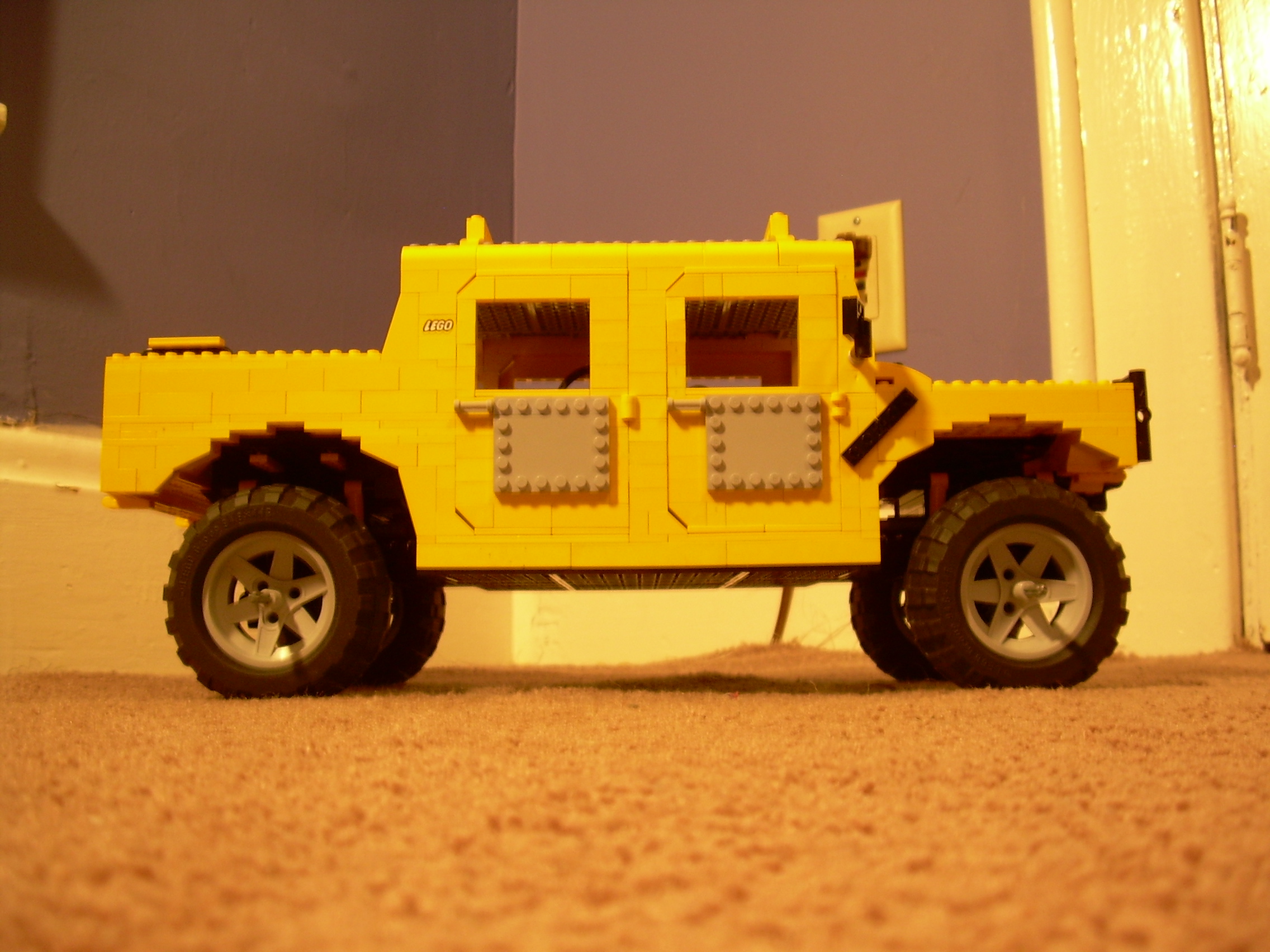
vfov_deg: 37.7
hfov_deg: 49.0
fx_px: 1394
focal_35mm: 38
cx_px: 635
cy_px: 476
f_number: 2.8
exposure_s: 1/2.4
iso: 77
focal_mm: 6.3
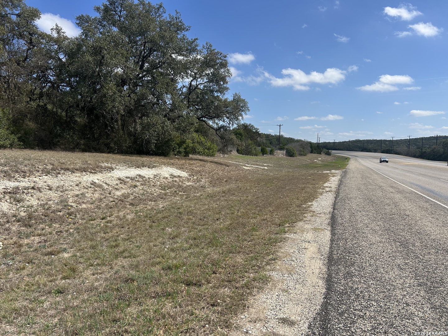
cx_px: 224
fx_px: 336
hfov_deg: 67.3
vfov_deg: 53.1
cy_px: 168
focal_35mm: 26
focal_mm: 5.7
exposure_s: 1/5587
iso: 50
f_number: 1.5
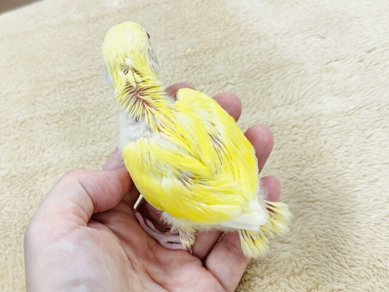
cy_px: 146
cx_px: 194
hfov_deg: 36.8
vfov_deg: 28.0
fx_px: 584
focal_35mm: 52
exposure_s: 1/99
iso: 50
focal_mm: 6
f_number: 2
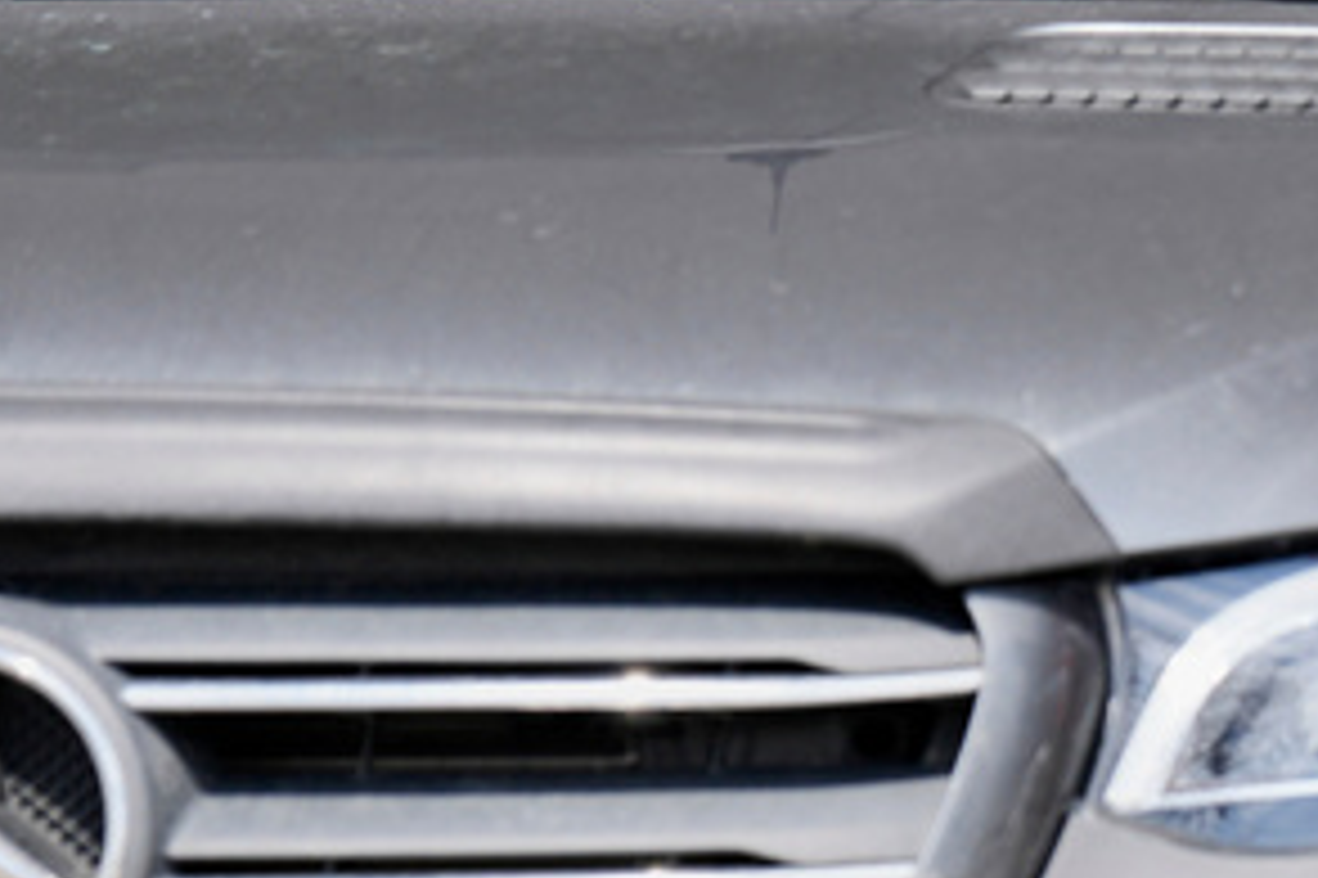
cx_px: 2209
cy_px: 1265
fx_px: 16502
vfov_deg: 3.0
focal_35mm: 451
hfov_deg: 4.5
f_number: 3.5
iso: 160
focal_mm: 129
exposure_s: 1/1250
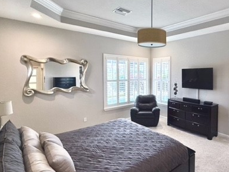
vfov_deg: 58.8
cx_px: 162
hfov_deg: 70.6
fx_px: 152
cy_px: 81
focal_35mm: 23
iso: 160
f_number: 2.2
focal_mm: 2.22
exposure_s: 1/120
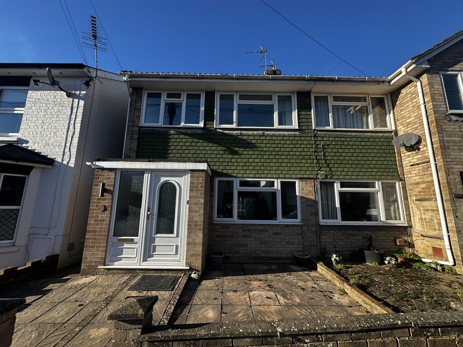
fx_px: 187
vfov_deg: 85.7
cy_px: 174
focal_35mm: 14
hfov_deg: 102.1
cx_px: 232
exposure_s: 1/587
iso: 40
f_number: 2.2
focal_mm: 2.22
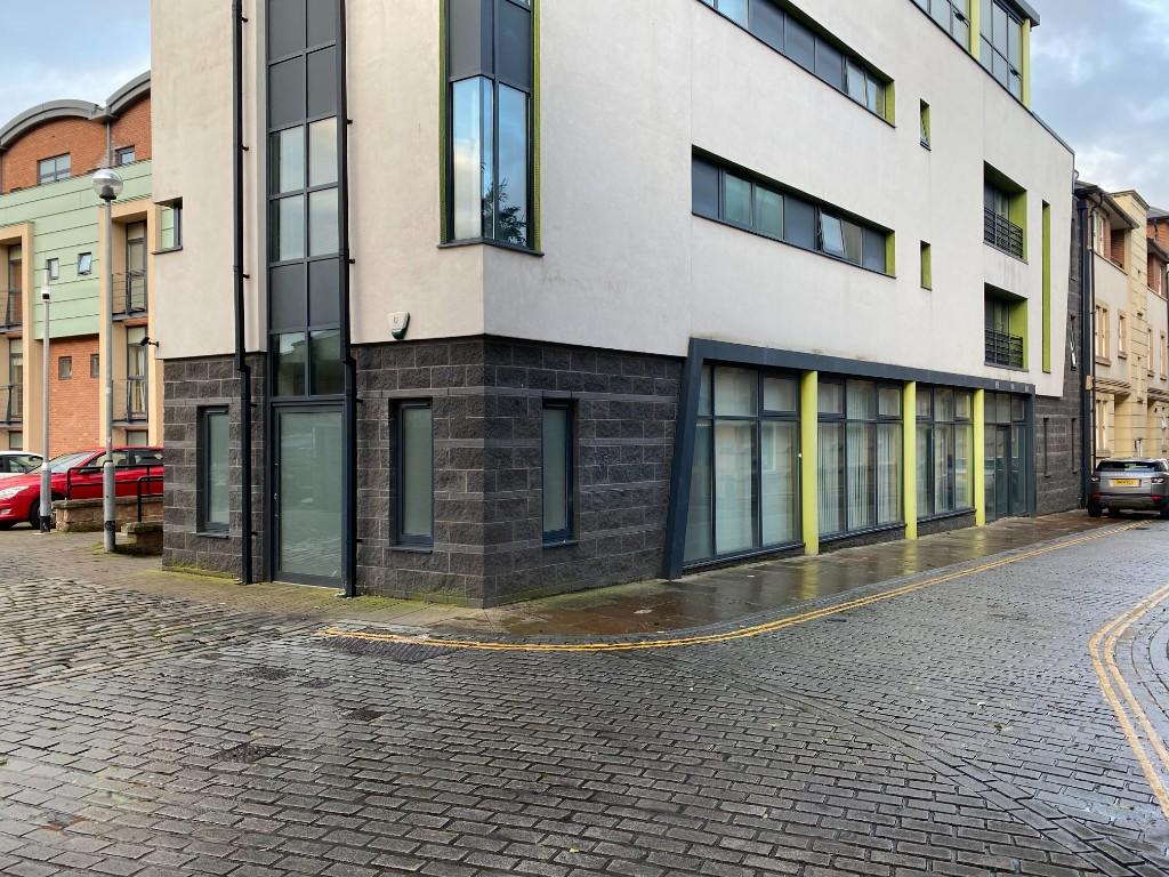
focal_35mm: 26
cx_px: 584
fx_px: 878
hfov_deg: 67.3
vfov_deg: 53.1
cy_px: 438
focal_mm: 4.25
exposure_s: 1/121
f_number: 1.8
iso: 50
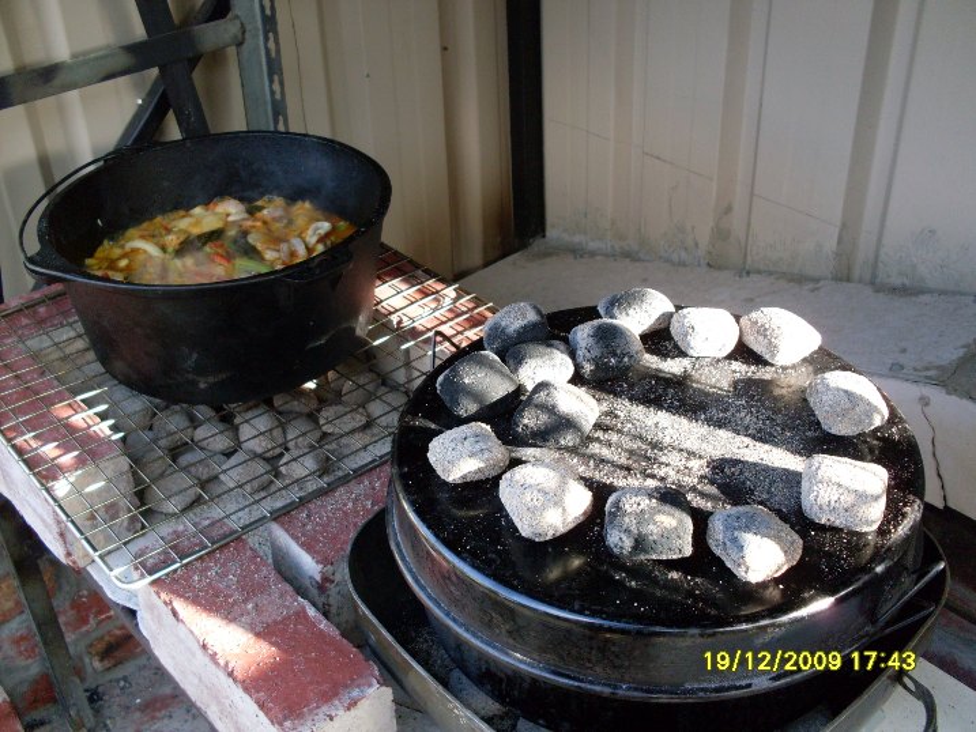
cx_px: 488
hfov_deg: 49.0
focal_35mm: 38
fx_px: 1072
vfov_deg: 37.7
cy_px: 366
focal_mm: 6.3
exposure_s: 1/90
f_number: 2.8
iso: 80
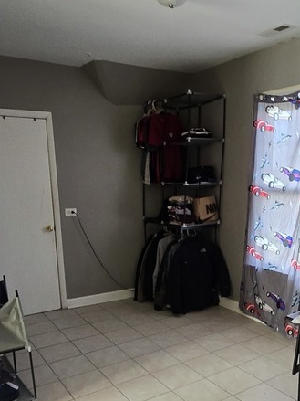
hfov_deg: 43.9
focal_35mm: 32
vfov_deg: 55.4
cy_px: 274
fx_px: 370
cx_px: 181
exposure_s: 1/60
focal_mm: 2.2
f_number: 2.2
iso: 160
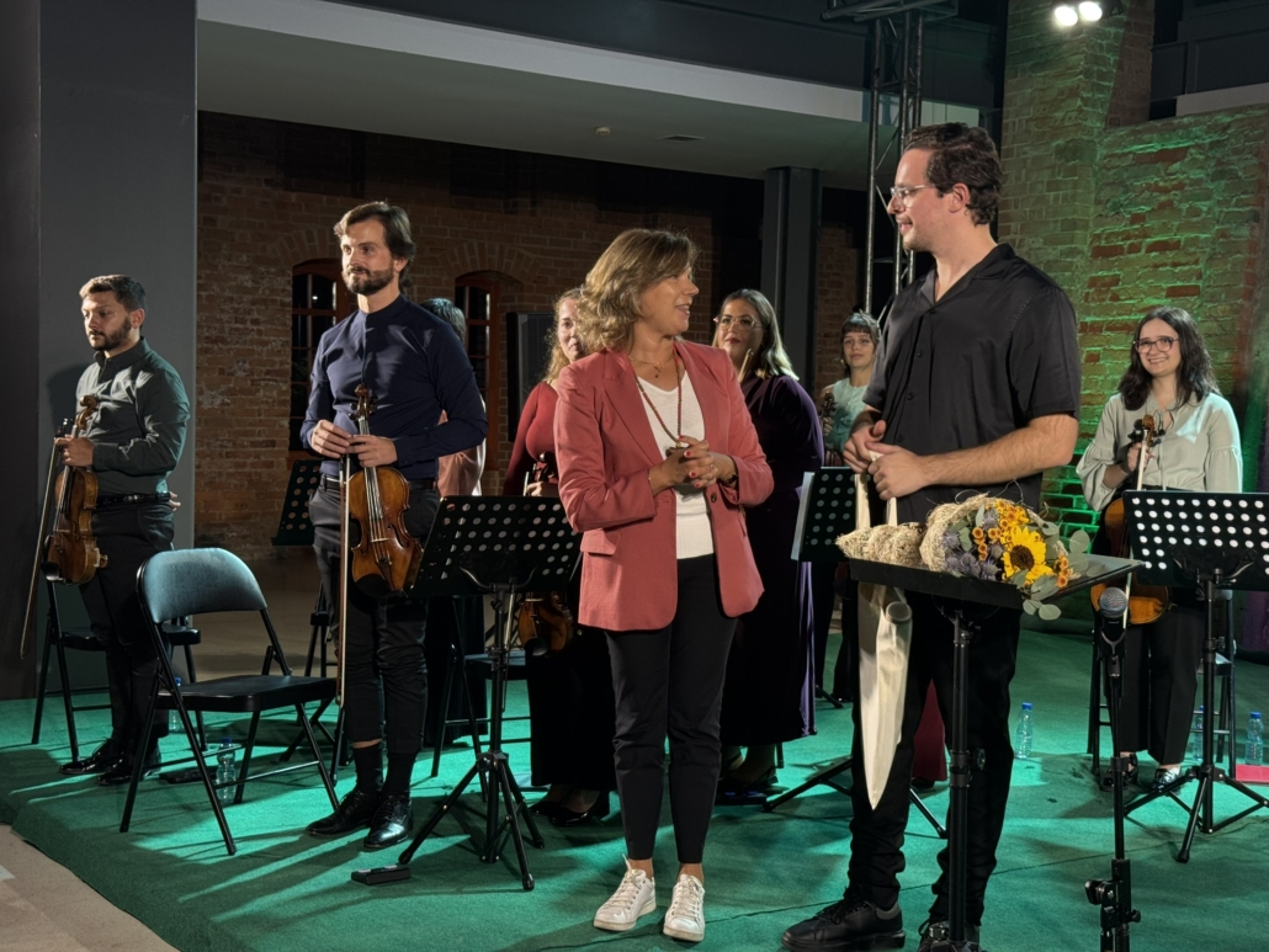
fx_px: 1760
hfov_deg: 39.6
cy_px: 476
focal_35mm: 48
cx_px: 634
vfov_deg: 30.3
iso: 80
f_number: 1.78
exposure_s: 1/50
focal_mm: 6.76
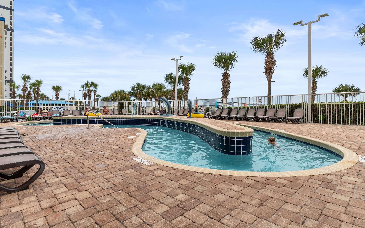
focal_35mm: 18
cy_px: 103
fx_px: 179
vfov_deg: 64.8
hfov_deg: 91.1
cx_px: 184
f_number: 9
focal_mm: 11.5
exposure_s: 1/320
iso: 100
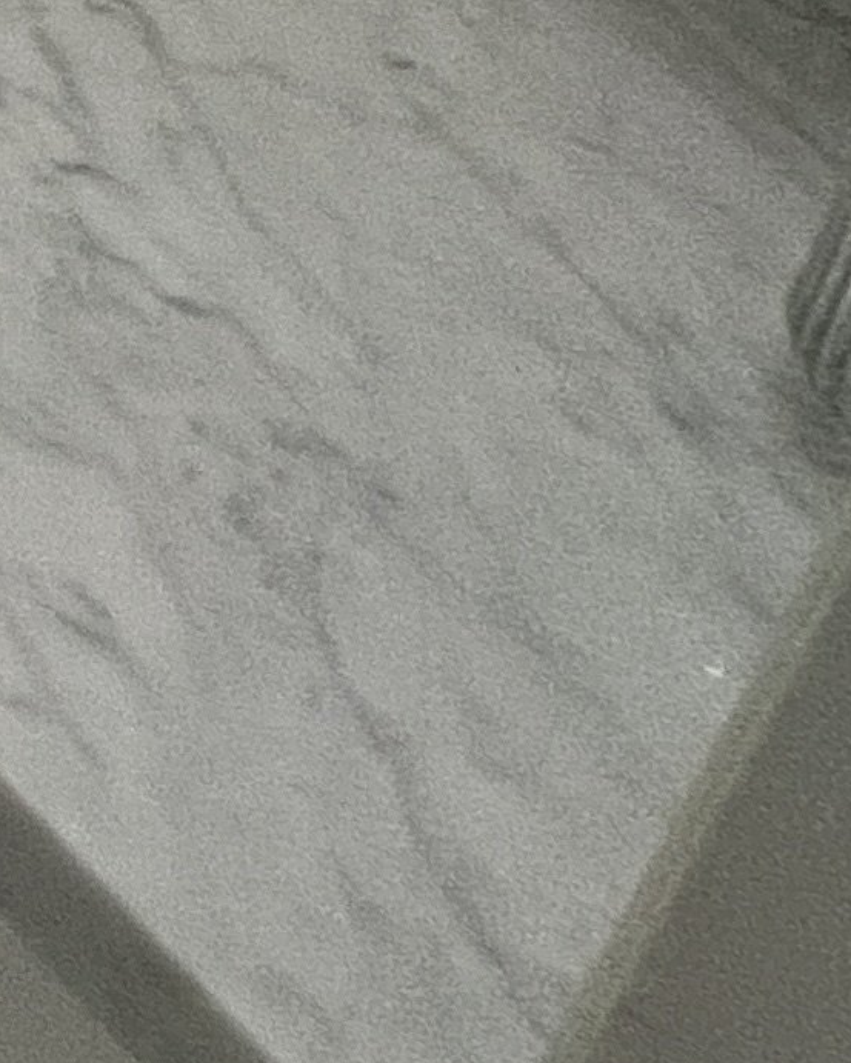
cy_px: -1049
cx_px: -2222
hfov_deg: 9.2
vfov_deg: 18.0
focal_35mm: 74
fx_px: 2329
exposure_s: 1/63
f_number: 1.8
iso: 80
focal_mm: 1.57
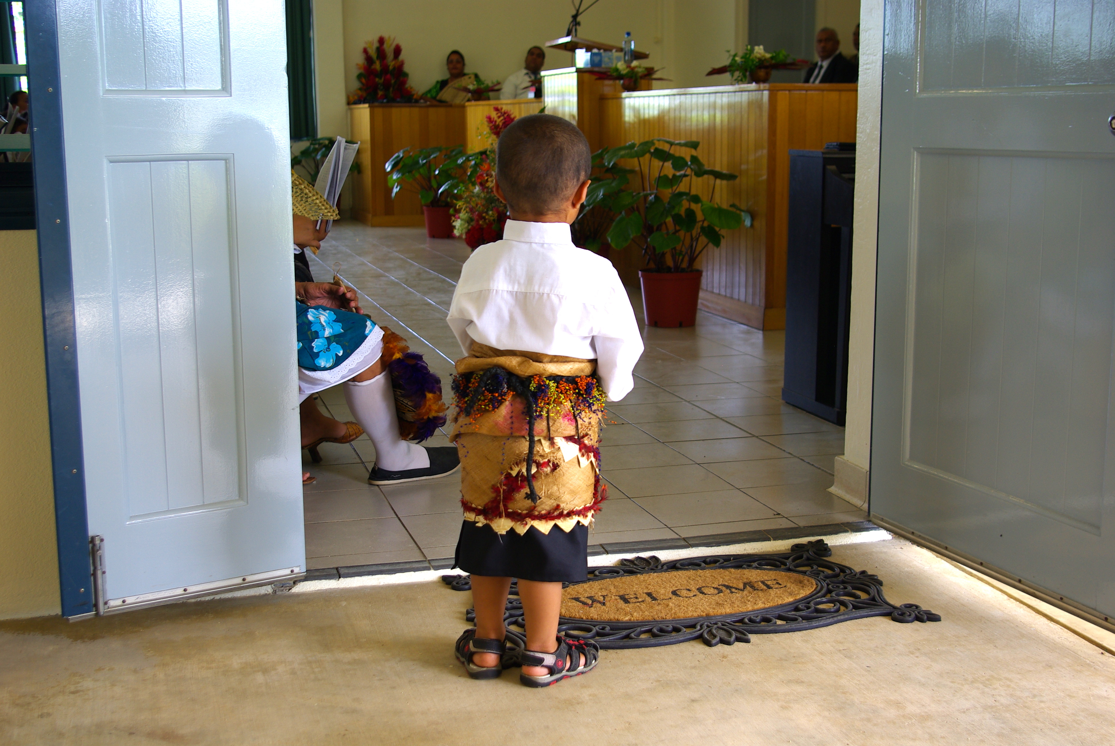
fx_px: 1442
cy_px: 373
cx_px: 558
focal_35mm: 46
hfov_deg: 42.3
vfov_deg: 29.0
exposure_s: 1/45
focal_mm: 31
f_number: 4
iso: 100
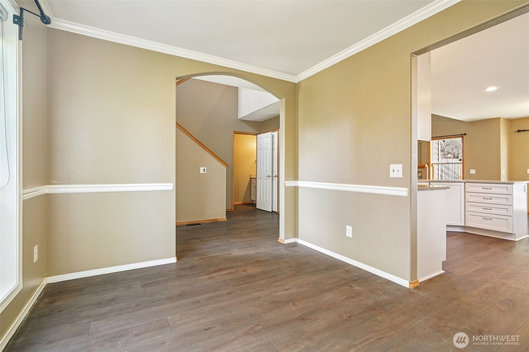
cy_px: 176
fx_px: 235
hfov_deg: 96.7
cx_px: 264
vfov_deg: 73.7
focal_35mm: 16
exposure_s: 1/20
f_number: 8
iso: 1600
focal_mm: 16
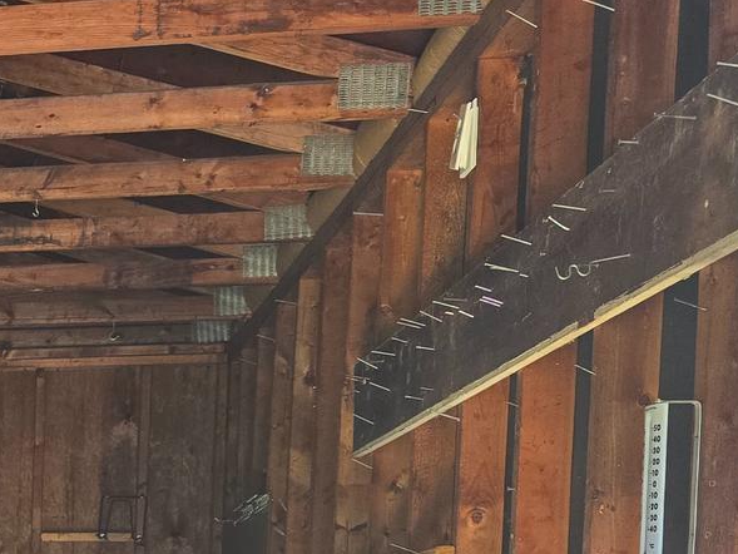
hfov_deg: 20.4
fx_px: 1706
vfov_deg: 17.4
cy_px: 697
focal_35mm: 80
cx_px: -408
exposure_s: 1/120
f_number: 1.7
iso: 125
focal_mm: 6.3
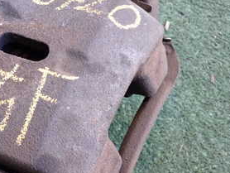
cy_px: 105
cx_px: 27
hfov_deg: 27.2
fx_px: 459
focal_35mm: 69
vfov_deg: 21.3
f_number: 2.4
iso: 200
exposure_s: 1/80
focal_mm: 5.79
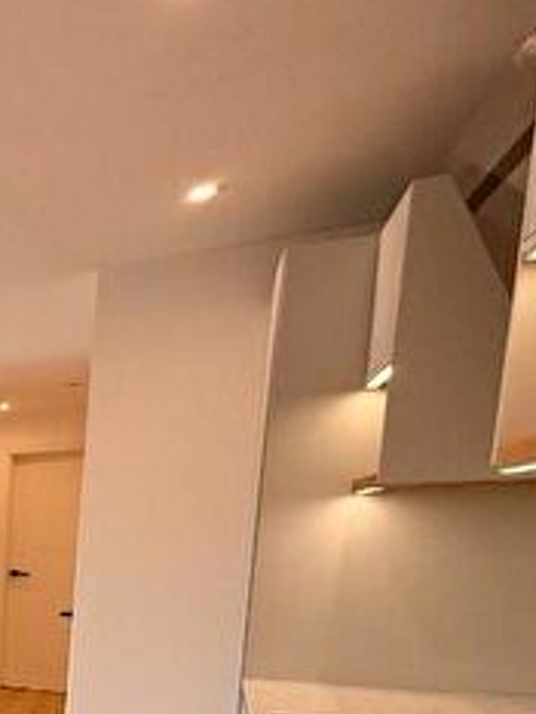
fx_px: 866
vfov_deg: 40.8
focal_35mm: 42
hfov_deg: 21.2
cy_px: 660
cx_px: -450
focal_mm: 2.22
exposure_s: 1/99
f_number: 2.2
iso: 100
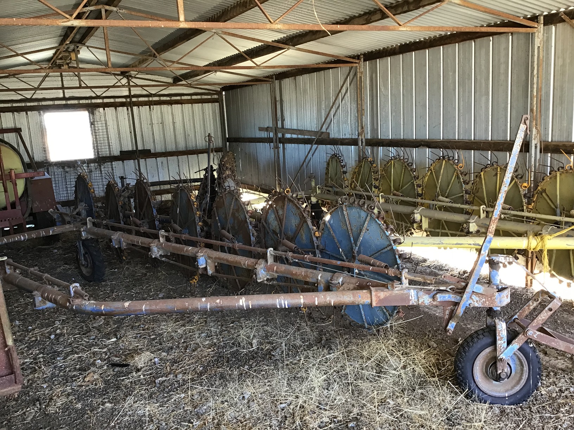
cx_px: 287
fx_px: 514
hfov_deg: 58.4
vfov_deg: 45.4
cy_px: 215
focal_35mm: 31
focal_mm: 3.3
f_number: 2.4
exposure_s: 1/33
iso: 64
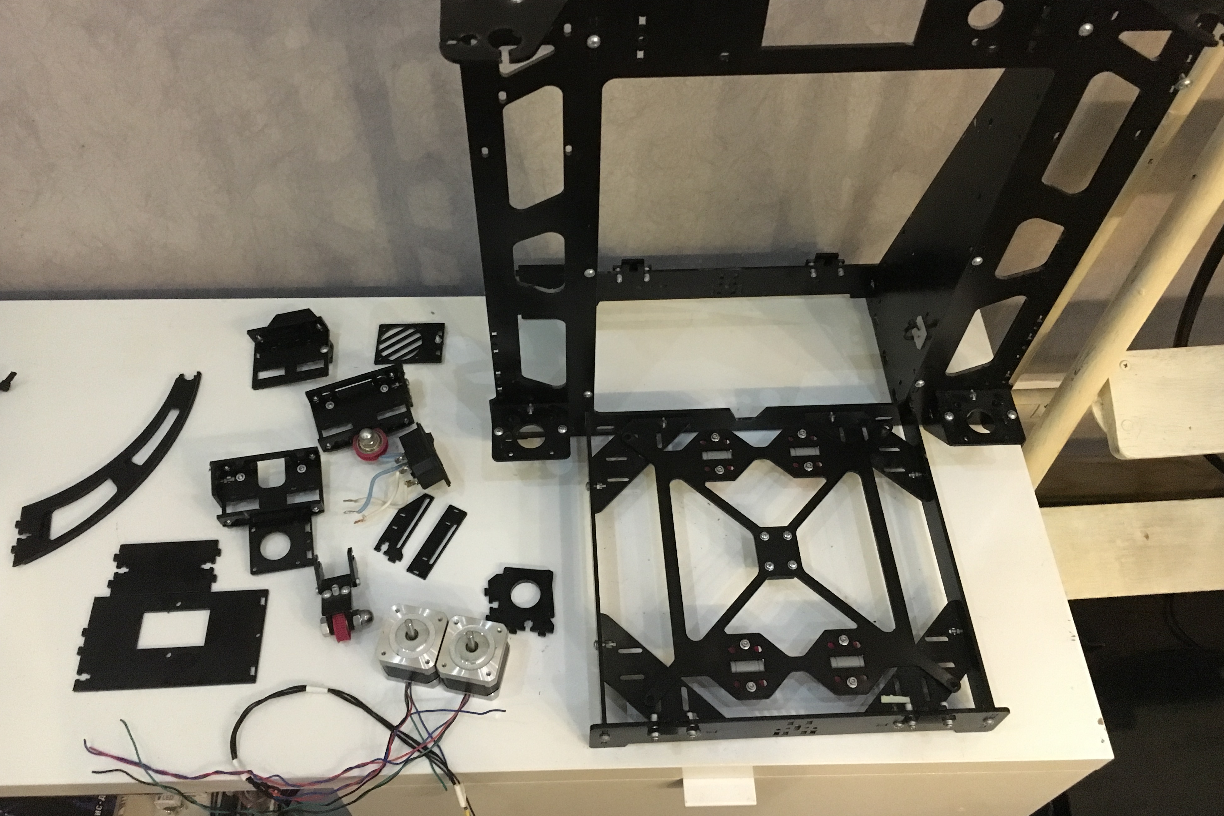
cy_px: 378
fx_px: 1054
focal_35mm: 31
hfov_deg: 60.3
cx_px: 600
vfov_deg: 42.3
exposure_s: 1/17
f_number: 2.2
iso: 320
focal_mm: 4.15
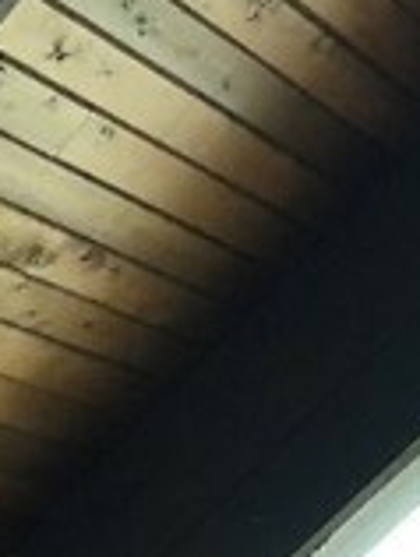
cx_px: 318
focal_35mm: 136
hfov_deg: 10.9
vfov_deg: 12.0
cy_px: 1287
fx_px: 2194
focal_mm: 3.99
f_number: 1.8
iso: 64
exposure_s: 1/15
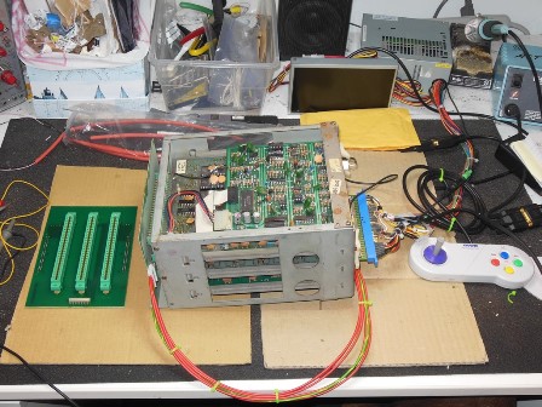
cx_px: 271
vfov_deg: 33.6
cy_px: 204
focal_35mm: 43
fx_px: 673
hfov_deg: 43.9
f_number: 3.8
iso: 200
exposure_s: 1/30
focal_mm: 7.7
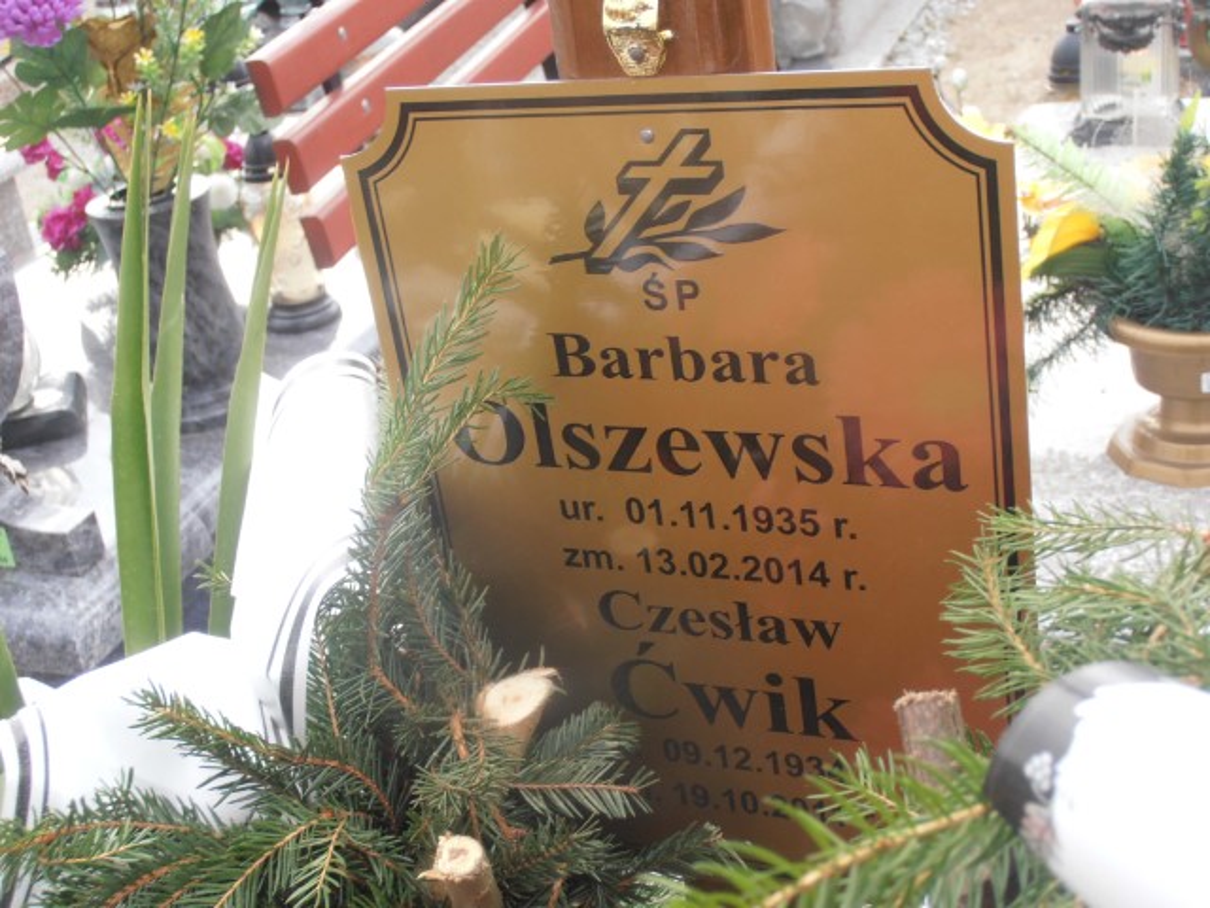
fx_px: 1992
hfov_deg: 33.8
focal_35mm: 57
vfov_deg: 25.7
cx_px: 605
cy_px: 454
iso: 80
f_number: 4.5
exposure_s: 1/50
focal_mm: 10.04
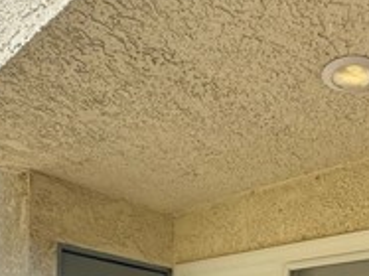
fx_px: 511
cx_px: 286
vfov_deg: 24.0
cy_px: 410
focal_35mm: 48
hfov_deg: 38.4
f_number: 2.2
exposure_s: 1/515
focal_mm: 2.22
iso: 40
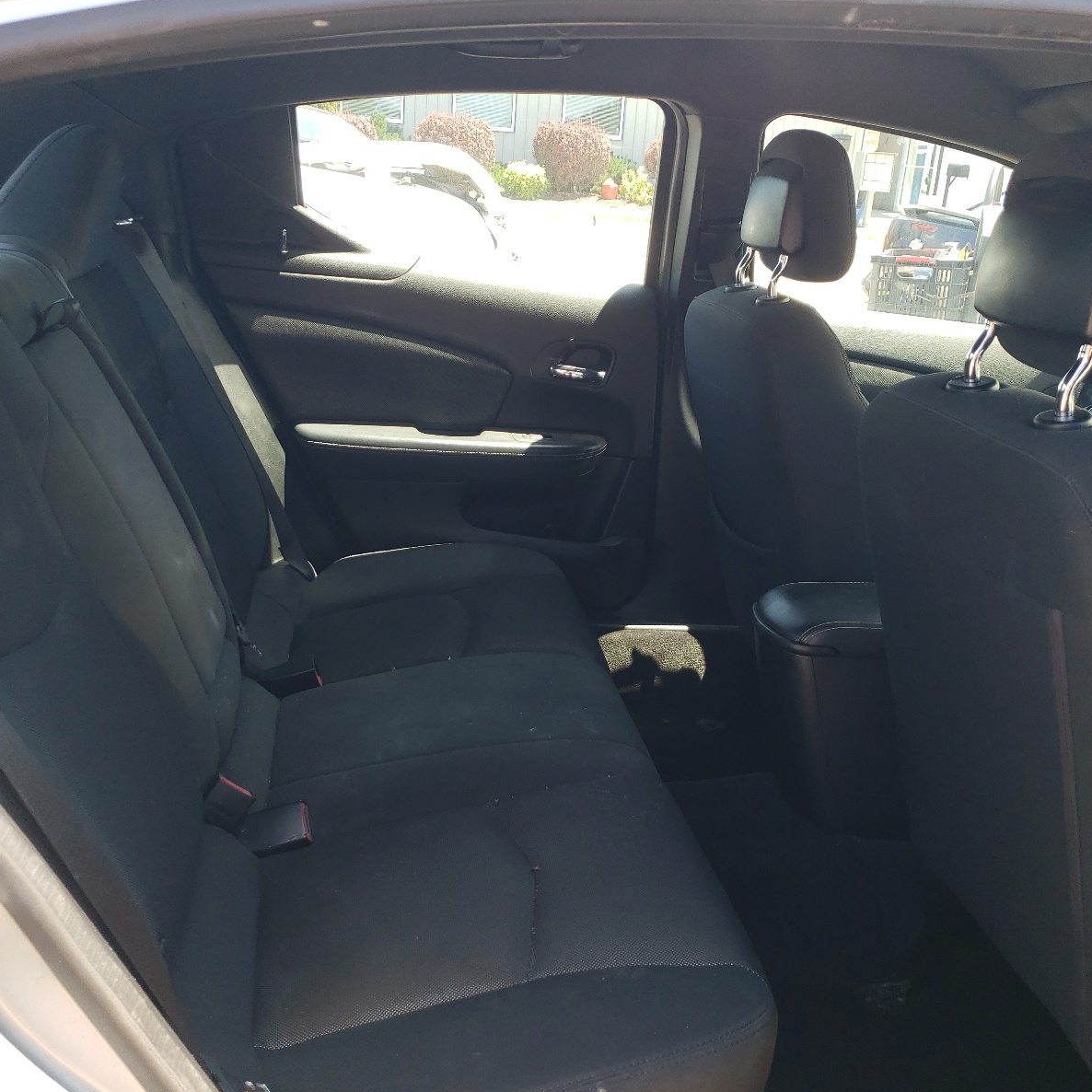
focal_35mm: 31
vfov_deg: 52.5
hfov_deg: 52.5
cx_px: 552
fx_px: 1106
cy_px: 542
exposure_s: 1/204
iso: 50
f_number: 1.5
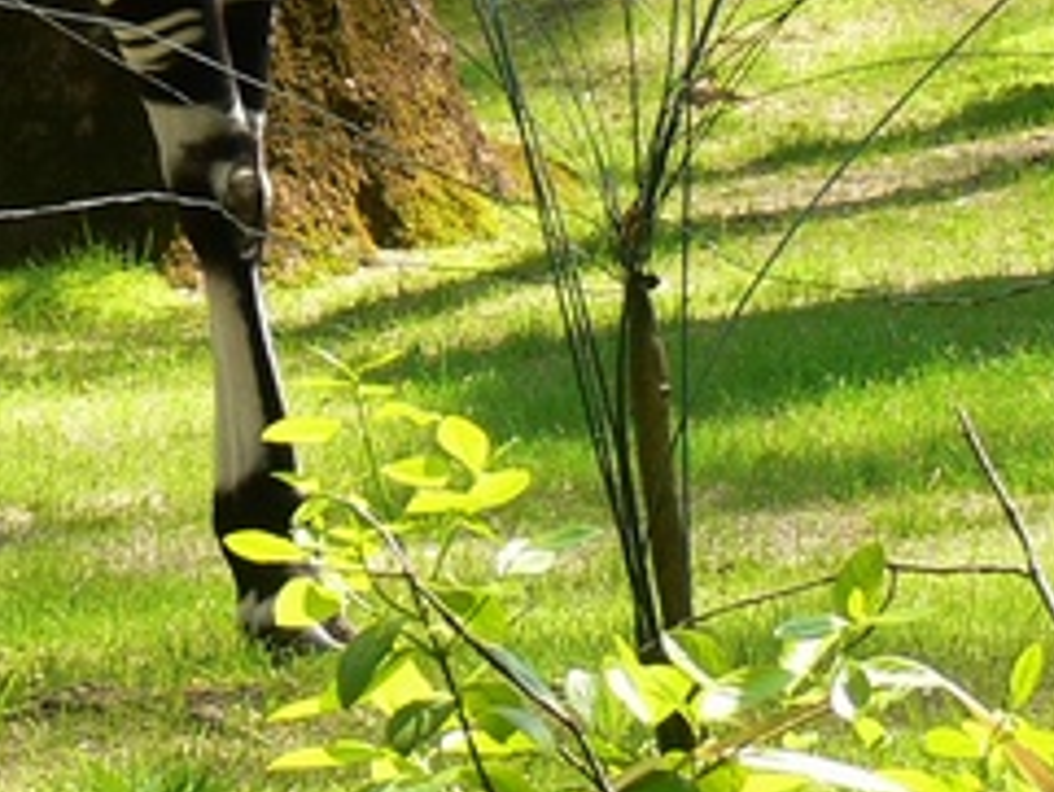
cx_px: 149
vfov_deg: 4.8
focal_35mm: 306
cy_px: -125
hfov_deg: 6.5
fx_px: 9322
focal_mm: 14.9
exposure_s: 1/125
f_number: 4
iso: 80
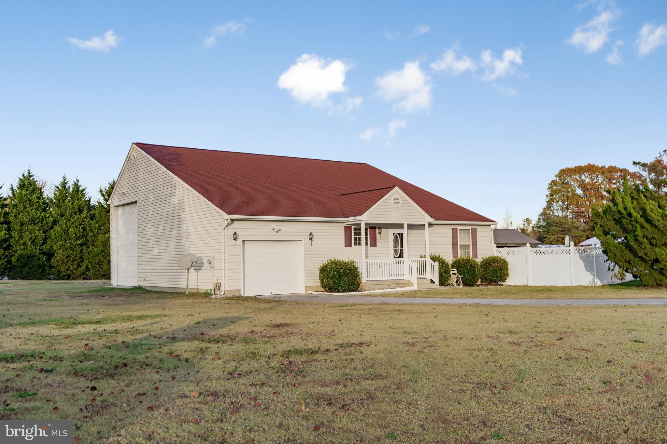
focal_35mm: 35
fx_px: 648
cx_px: 334
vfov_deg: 37.8
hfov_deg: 54.4
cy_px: 222
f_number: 6.3
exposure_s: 1/800
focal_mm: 35
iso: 500
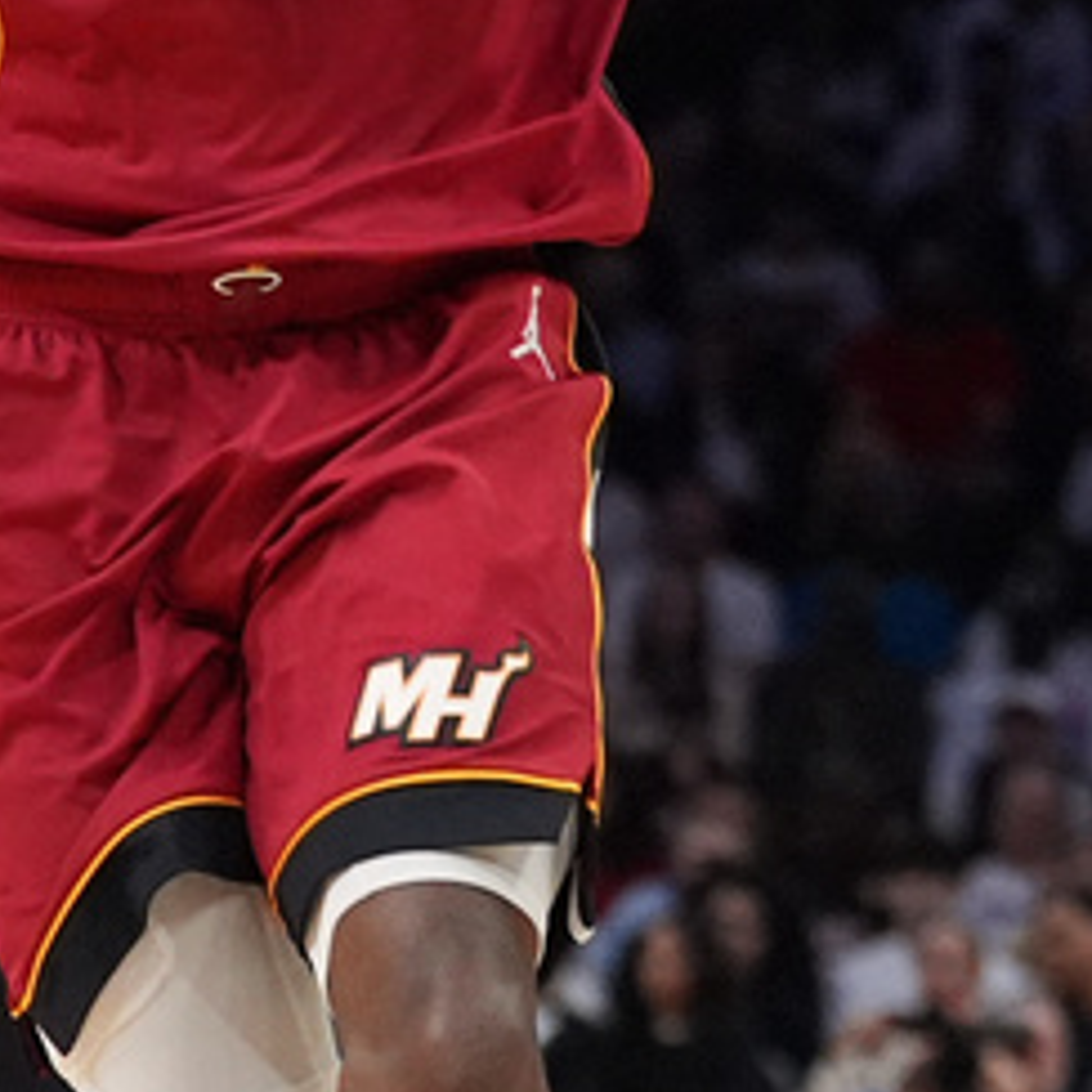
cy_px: -20
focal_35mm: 375
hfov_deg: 4.6
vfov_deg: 4.7
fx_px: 13384
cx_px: 1929
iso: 4000
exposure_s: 1/2000
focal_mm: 70
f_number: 2.8
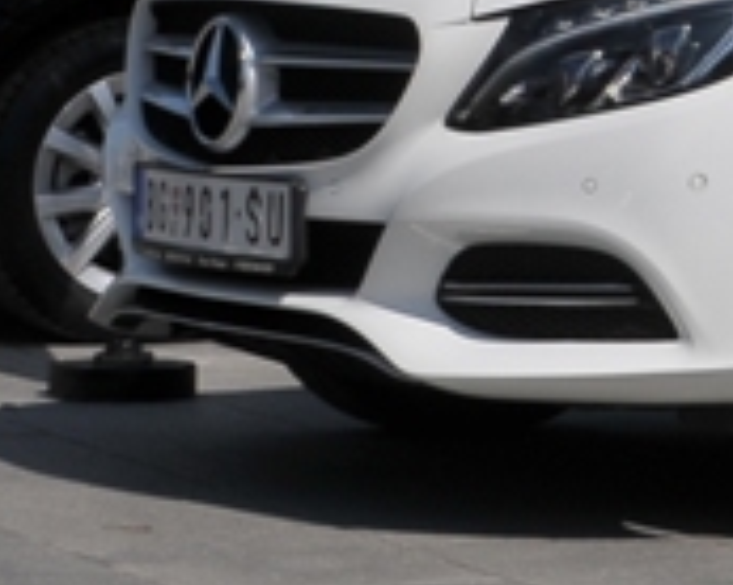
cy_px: 93
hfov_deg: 8.0
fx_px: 5049
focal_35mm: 233
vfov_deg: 6.6
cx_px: 1369
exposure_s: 1/500
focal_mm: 28
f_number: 9
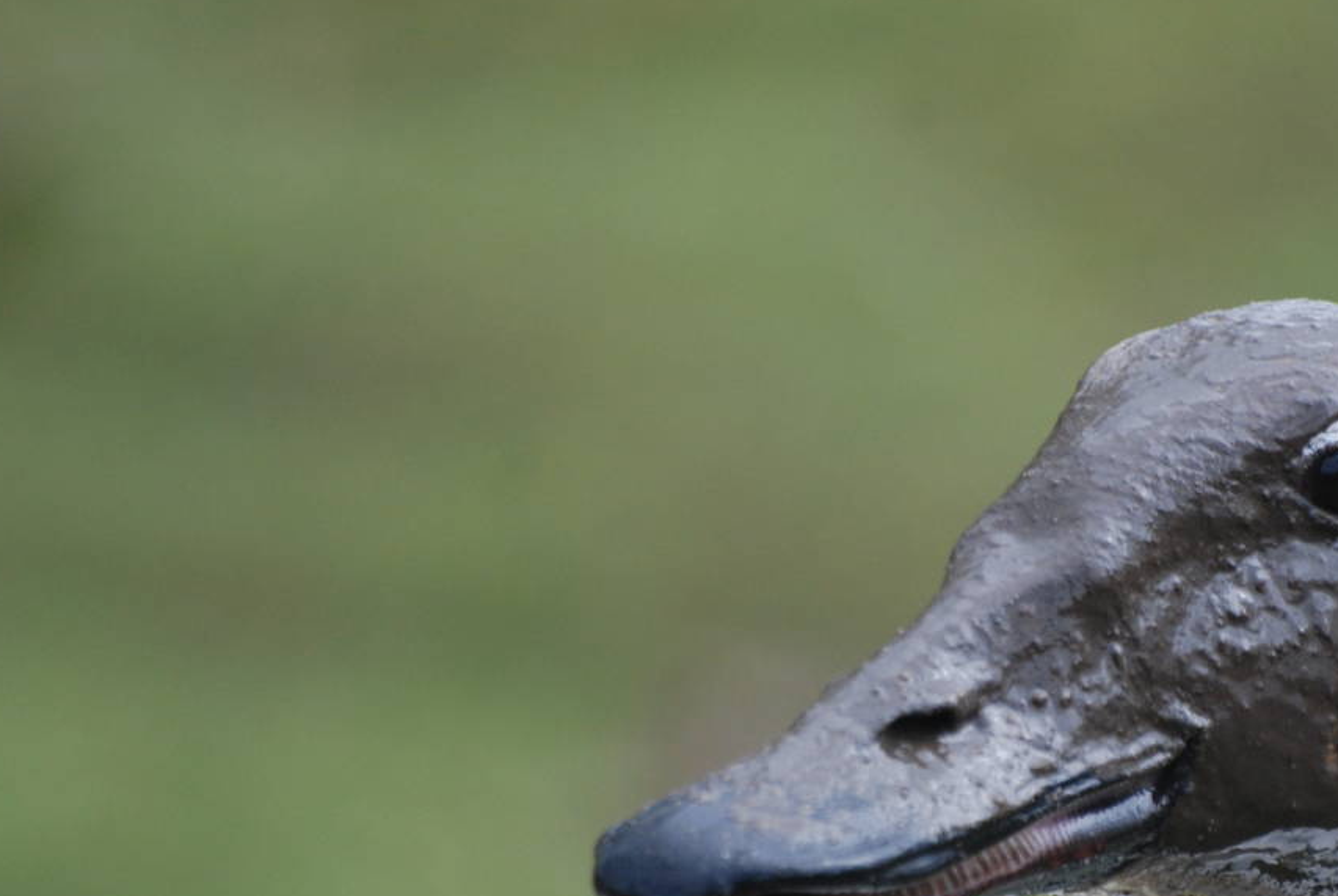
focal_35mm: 844
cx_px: 1057
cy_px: 680
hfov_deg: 2.4
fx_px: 31406
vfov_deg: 1.6
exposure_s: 1/500
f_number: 5.6
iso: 360
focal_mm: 300
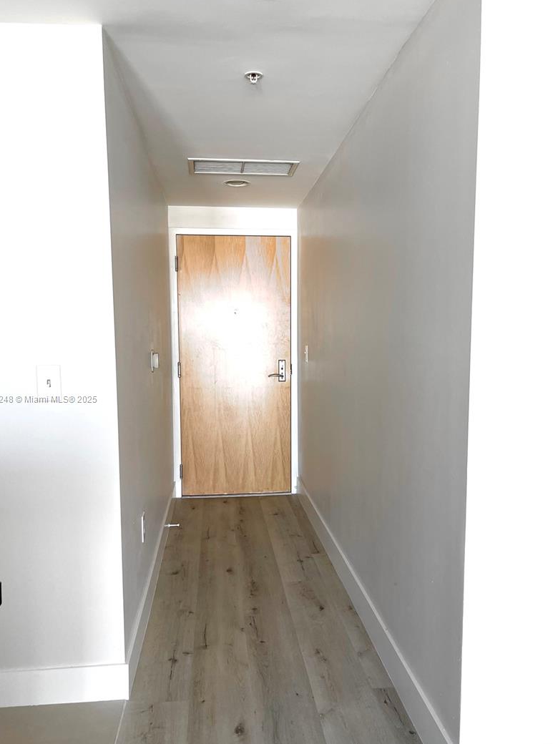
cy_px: 399
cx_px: 287
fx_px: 645
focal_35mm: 30
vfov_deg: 59.9
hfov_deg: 46.8
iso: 64
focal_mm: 5.1
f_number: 1.6
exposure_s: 1/121
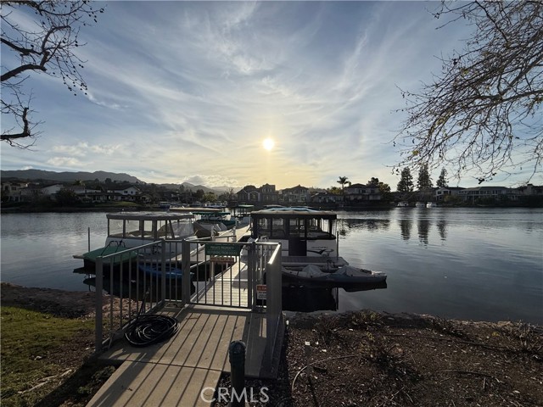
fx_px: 220
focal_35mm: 14
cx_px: 272
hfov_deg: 102.1
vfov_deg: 85.7
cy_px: 204
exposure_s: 1/7634
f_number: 2.2
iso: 40
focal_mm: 2.22
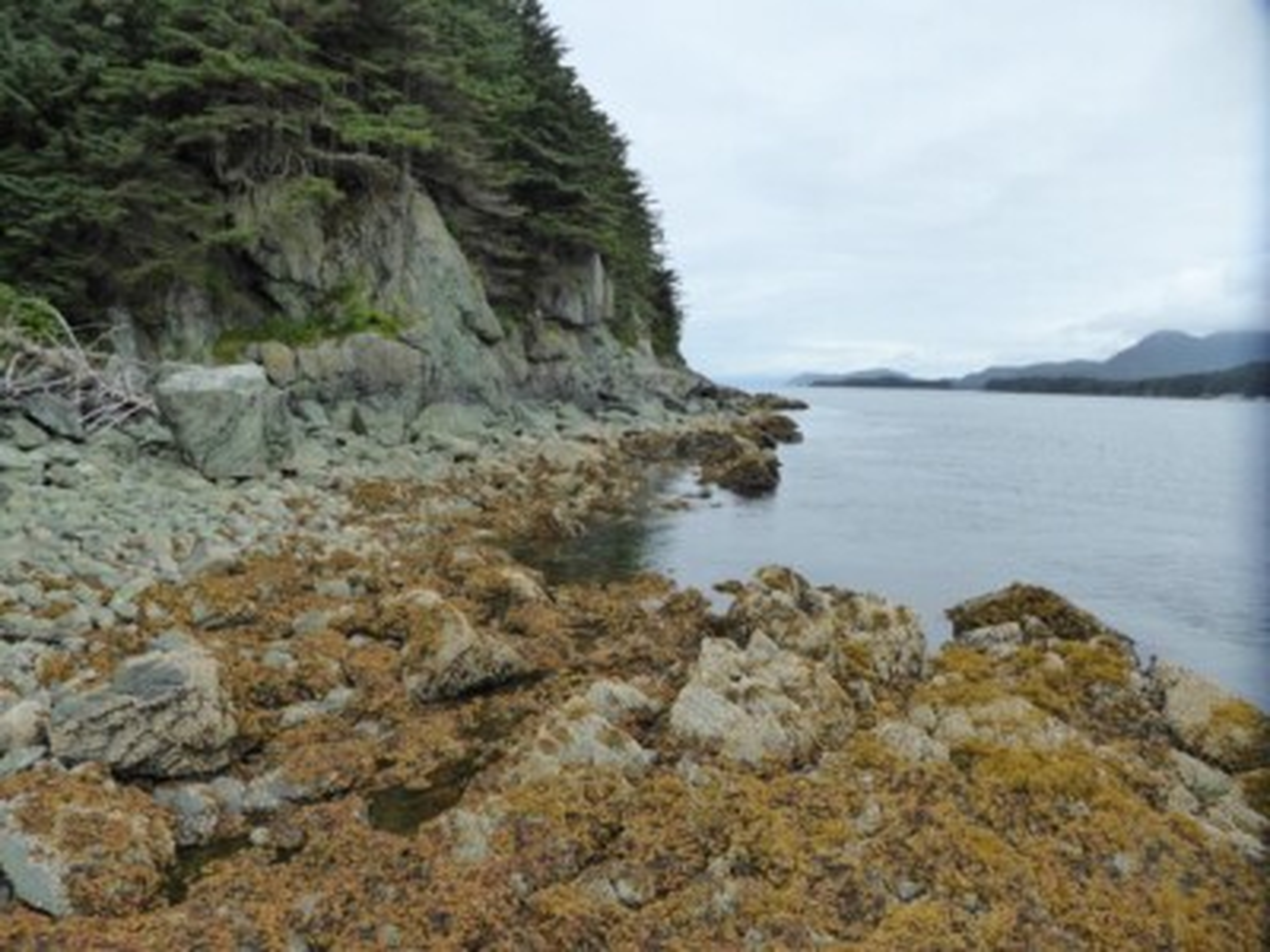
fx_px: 917
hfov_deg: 69.4
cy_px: 476
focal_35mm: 25
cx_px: 635
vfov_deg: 54.9
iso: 200
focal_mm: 4.3
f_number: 3.5
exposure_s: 1/800
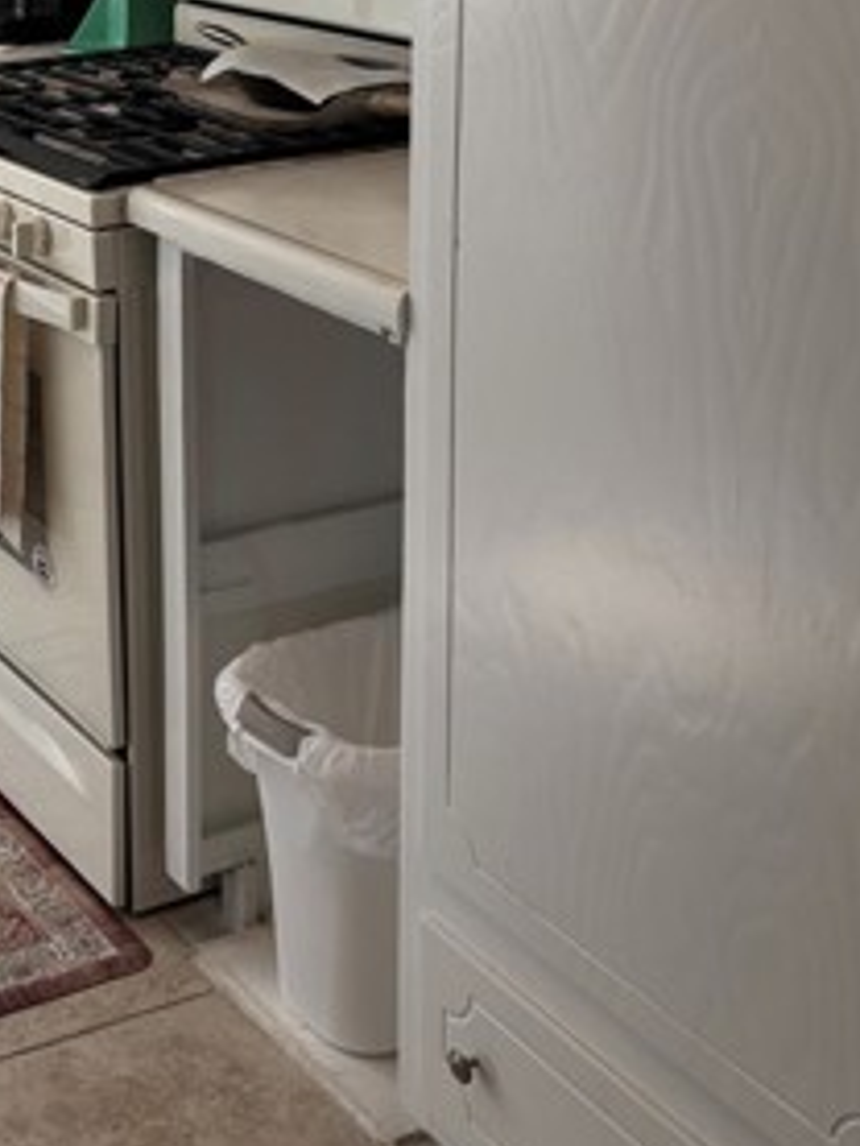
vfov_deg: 31.1
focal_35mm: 60
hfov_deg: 23.0
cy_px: 178
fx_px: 1986
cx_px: -87
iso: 64
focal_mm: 5.96
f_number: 1.6
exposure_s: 1/120
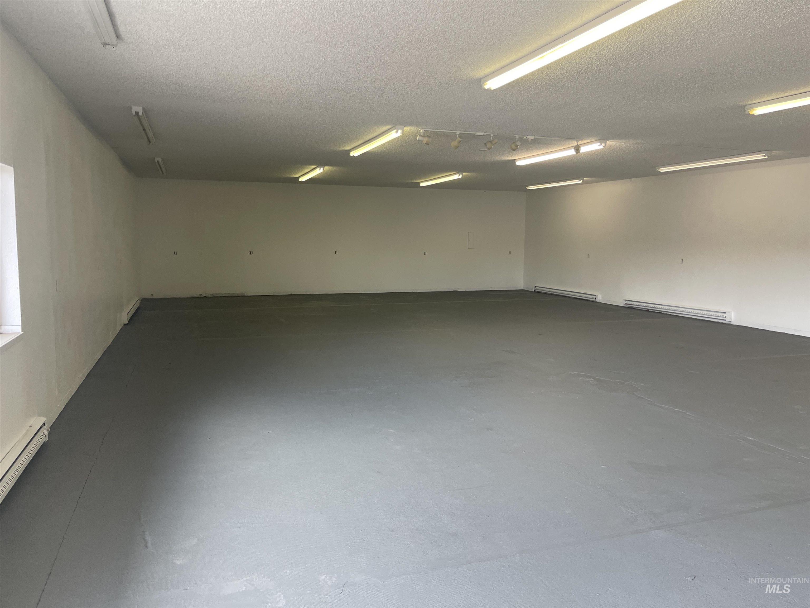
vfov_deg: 54.9
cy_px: 304
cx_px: 405
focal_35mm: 25
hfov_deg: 69.4
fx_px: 585
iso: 64
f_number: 1.6
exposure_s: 1/60
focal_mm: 5.1
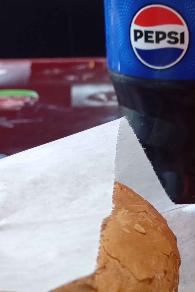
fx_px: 658
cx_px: 179
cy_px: 260
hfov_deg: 16.6
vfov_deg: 24.4
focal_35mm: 81
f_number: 1.8
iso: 1333
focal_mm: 4.27
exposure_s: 1/33.3
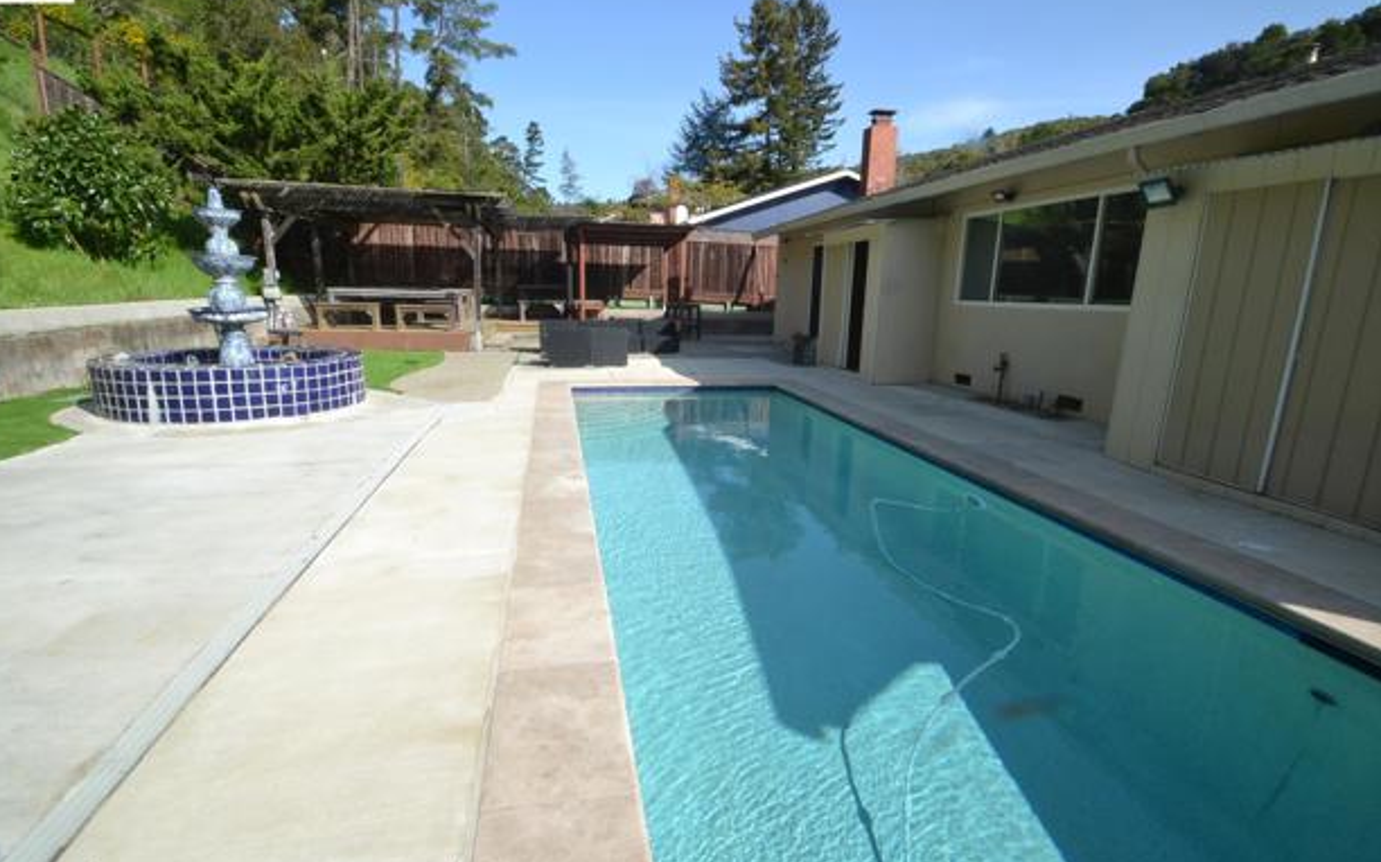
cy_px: 452
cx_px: 697
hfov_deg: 97.8
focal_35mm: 16
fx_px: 602
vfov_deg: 71.2
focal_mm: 10
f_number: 22
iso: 400
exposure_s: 1/80
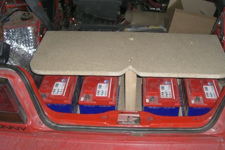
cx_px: 134
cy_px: 91
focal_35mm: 48
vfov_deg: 28.0
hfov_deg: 41.0
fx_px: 300
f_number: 2.7
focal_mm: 6.2
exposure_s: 1/60
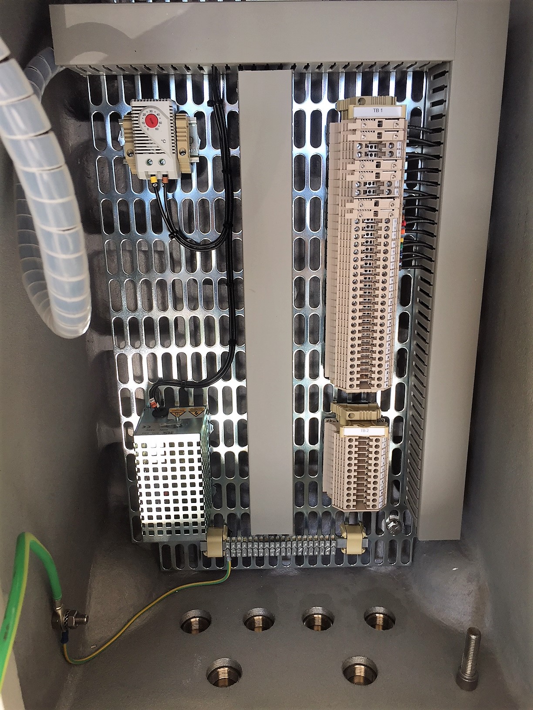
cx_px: 266
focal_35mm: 29
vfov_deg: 61.7
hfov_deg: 48.2
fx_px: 595
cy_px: 355
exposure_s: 1/50
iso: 32
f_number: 2.2
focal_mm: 4.15
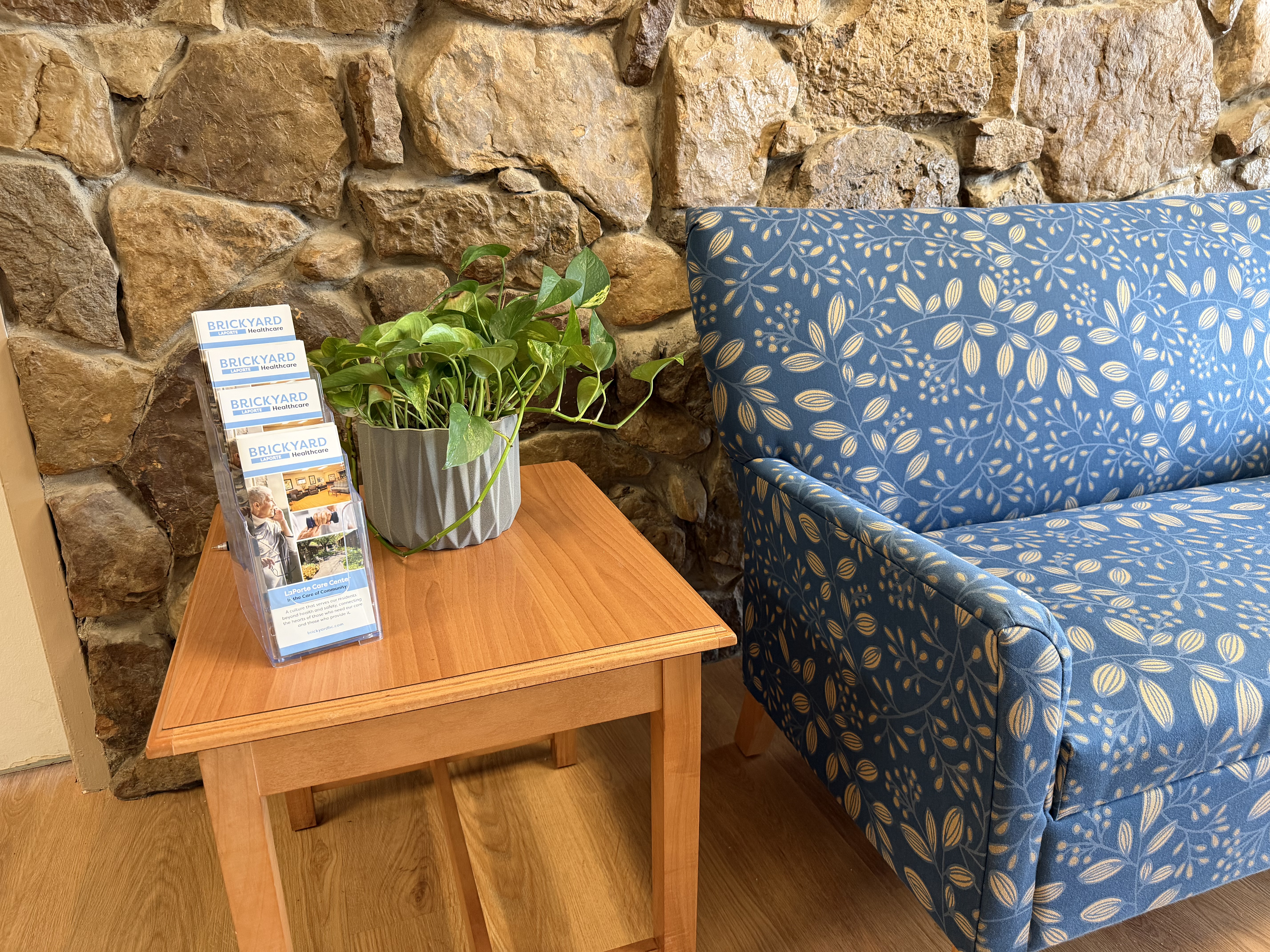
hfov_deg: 71.6
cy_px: 476
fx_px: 881
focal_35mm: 24
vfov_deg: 56.8
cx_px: 635
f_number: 1.78
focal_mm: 6.76
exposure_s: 1/60
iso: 320
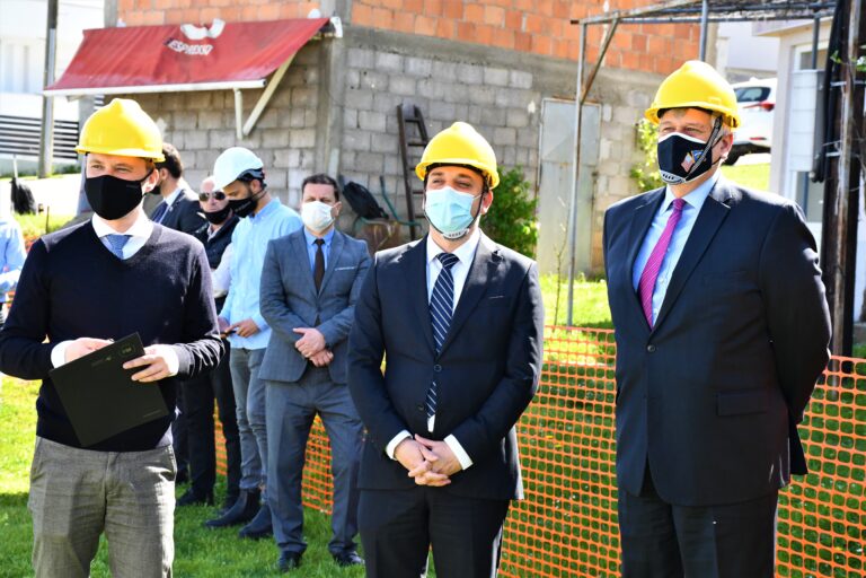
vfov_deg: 16.3
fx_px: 2021
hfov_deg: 24.2
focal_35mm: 84
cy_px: 289
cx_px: 433
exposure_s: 1/800
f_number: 7.1
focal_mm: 56
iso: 1600
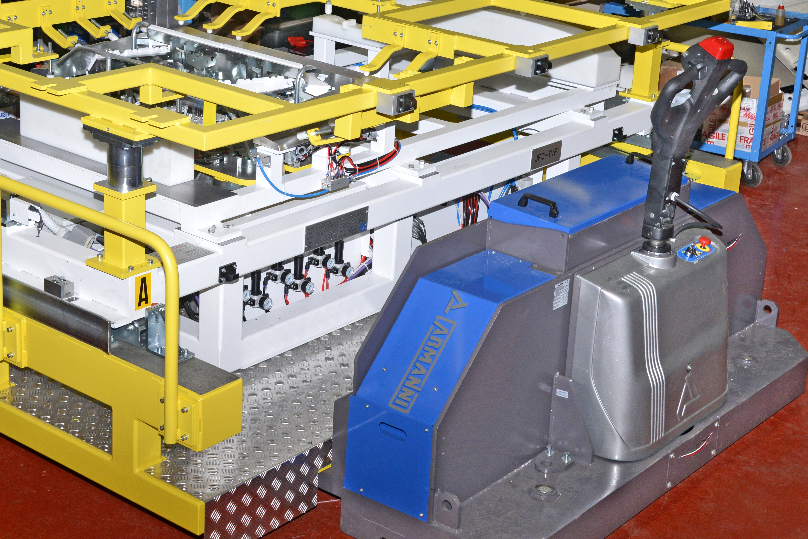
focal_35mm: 58
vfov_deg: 23.3
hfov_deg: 34.3
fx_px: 1302
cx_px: 310
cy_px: 206
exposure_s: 1/60
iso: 800
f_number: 9
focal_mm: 38
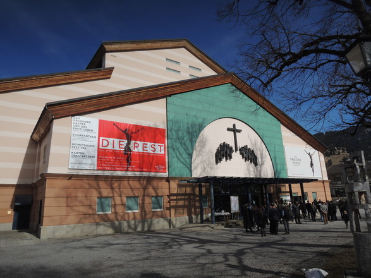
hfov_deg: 71.6
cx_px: 186
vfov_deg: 56.8
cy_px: 139
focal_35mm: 24
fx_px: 257
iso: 100
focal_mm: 4.3
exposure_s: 1/1600
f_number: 4.5
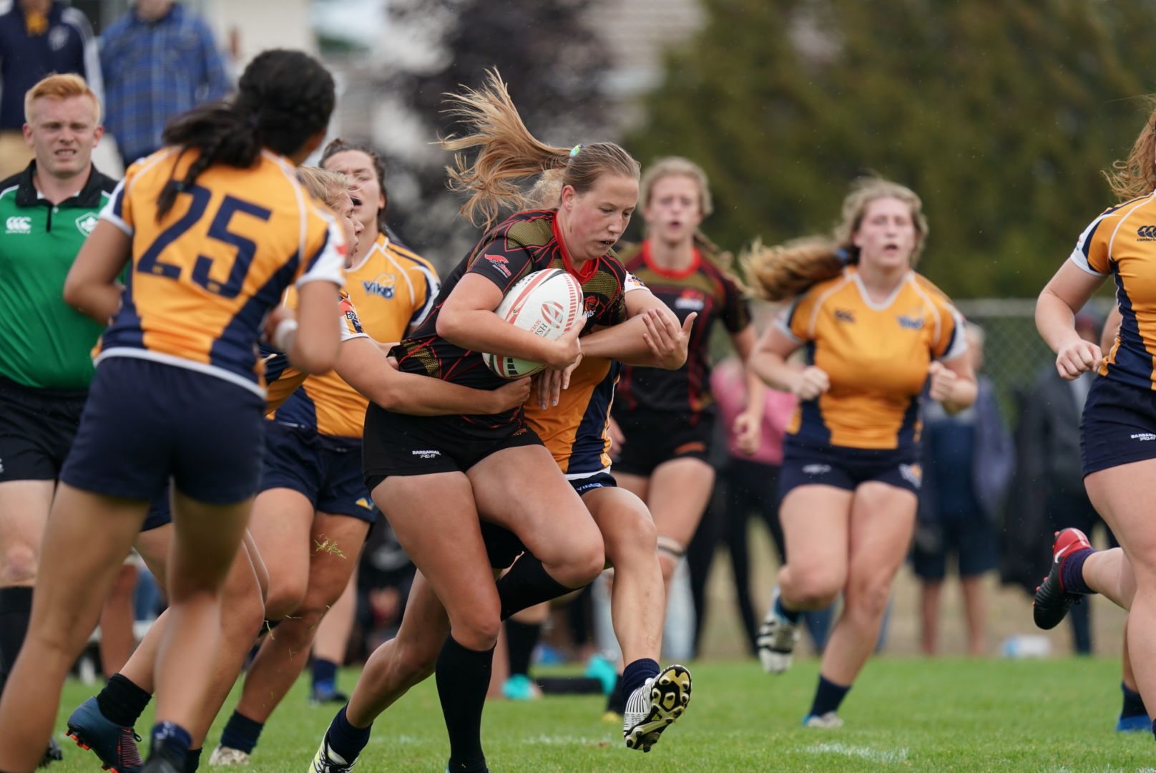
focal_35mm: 518
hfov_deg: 4.0
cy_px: 386
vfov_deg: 2.7
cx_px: 578
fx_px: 16645
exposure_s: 1/1250
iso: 640
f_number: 6.3
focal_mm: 518
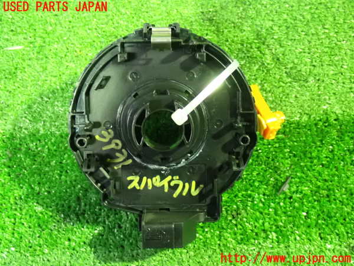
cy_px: 133
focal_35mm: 54
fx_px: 552
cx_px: 177
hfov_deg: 35.5
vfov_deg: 27.0
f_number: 3.3
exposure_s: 1/13
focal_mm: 9.65
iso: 1600
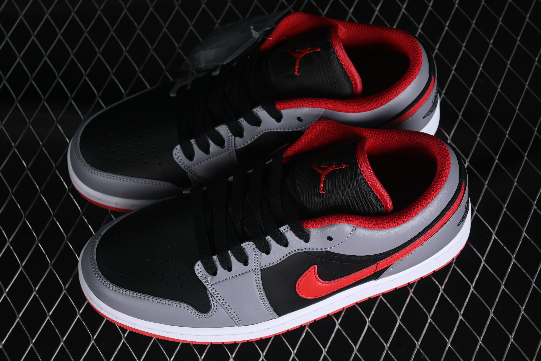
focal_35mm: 75
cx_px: 270
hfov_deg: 27.0
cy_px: 180
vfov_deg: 18.2
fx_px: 1127
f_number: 6.3
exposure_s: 1/60
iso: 160
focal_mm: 50
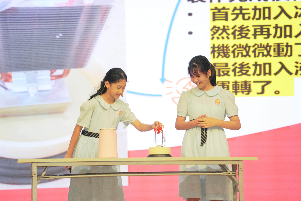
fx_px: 1672
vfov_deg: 6.9
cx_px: 150
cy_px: 100
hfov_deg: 10.3
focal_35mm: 200
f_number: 5.6
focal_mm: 200
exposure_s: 1/200
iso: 1600
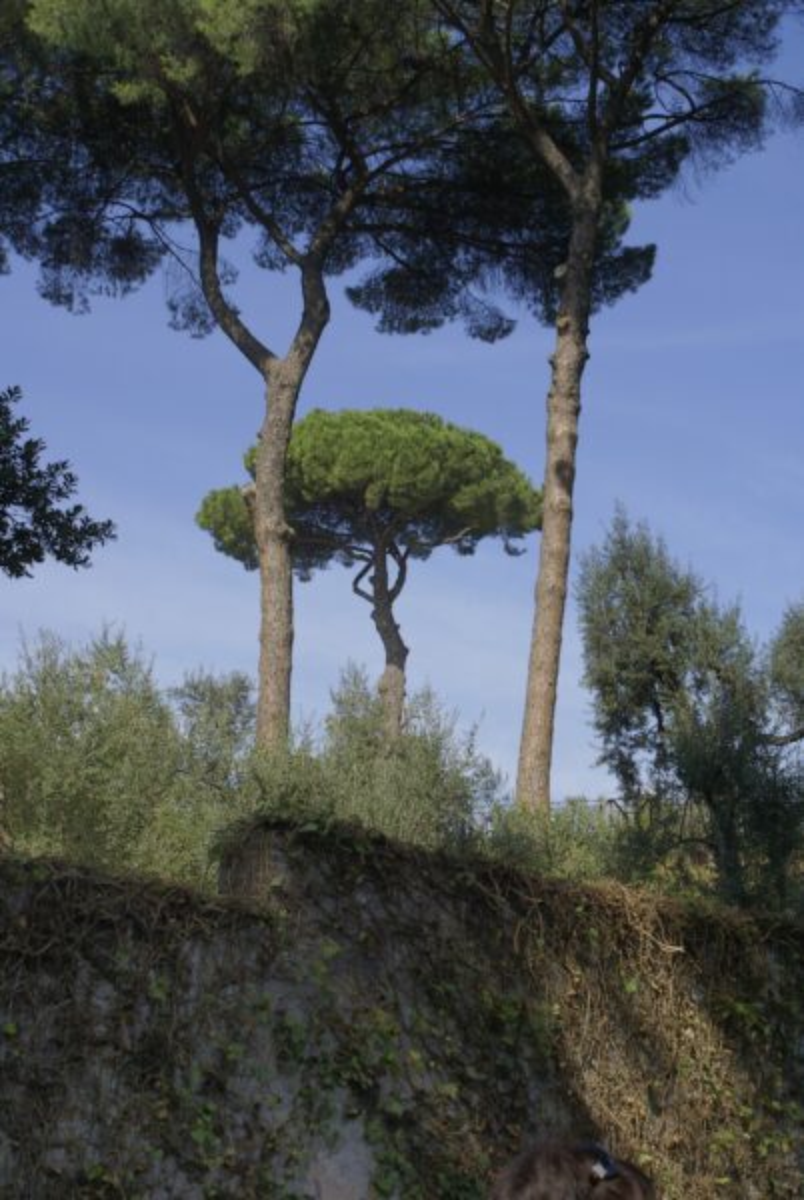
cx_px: 402
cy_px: 600
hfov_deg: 18.2
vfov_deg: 27.0
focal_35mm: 75
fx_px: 2504
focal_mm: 50
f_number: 13
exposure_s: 1/125
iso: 100
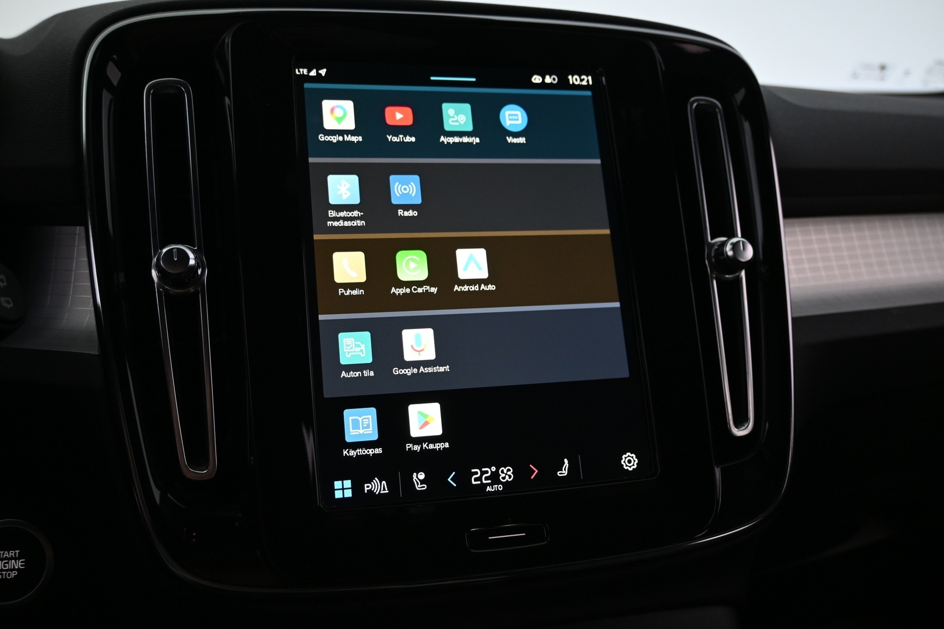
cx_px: 472
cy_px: 314
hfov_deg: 58.3
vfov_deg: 40.8
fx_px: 846
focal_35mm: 32
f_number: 4
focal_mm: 21.5
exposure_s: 1/30
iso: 1100
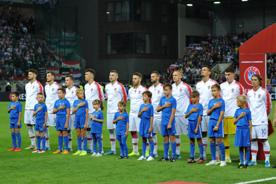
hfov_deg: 20.4
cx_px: 138
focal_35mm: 100
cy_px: 92
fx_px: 767
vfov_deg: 13.7
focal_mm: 100
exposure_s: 1/1000
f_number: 3.5
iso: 1600
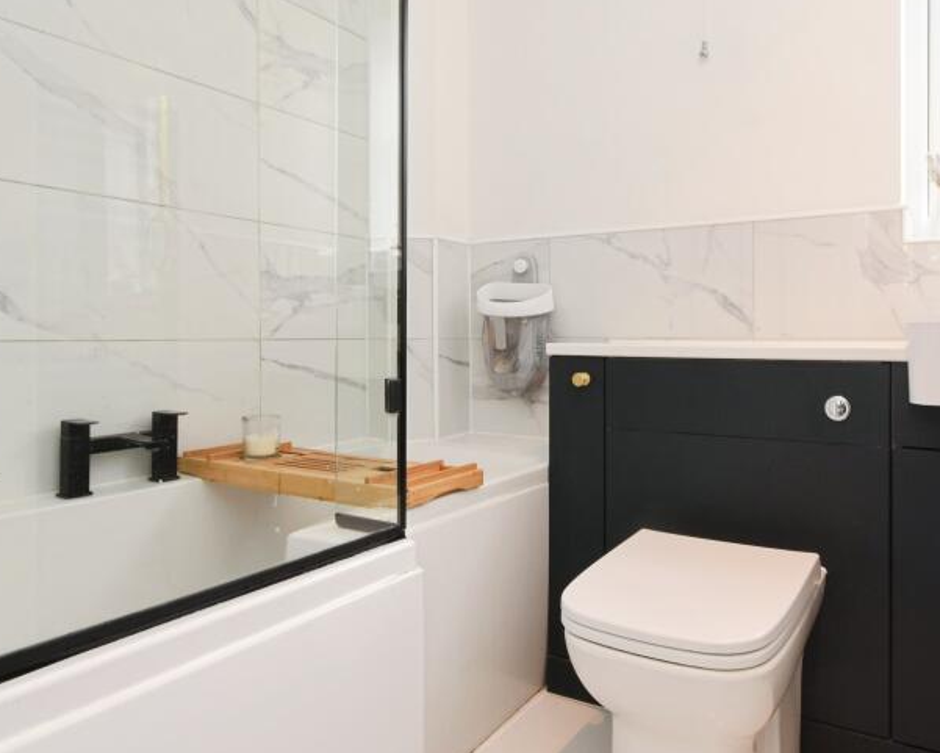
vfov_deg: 58.5
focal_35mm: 24
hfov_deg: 69.7
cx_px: 552
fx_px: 668
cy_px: 317
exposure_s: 1/30
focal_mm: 10
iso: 640
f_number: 8
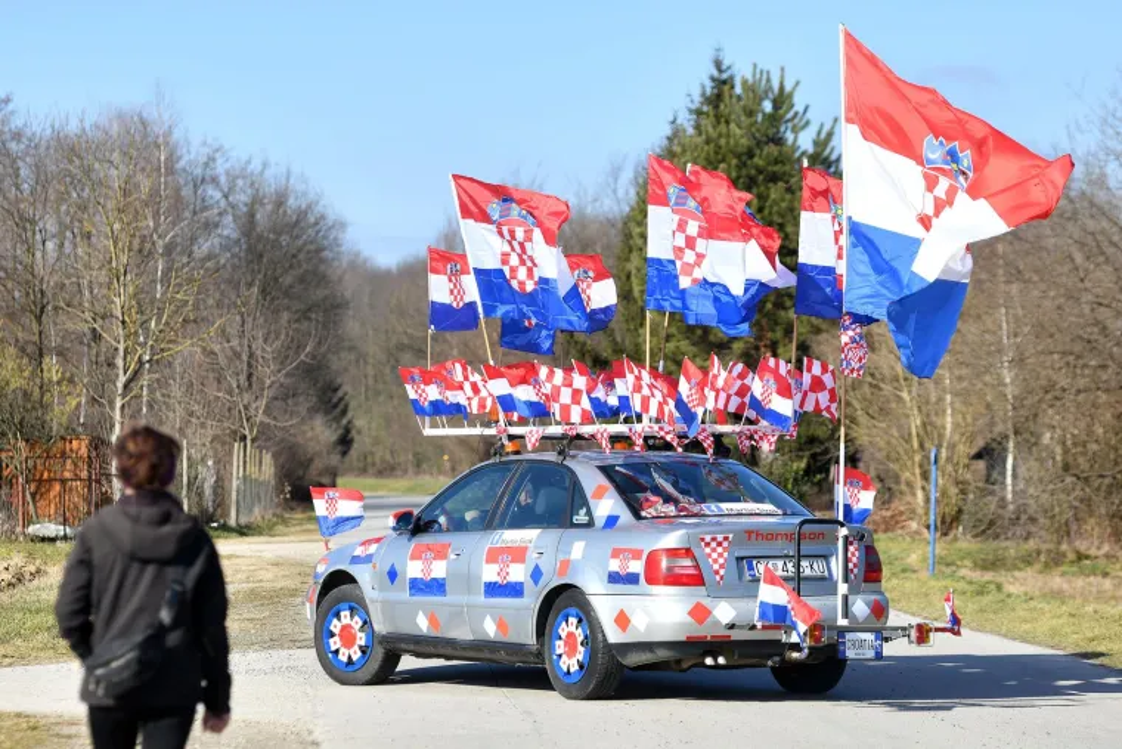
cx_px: 561
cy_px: 374
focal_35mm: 102
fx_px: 3179
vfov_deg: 13.4
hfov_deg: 20.0
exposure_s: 1/1600
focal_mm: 102
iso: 125
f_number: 5
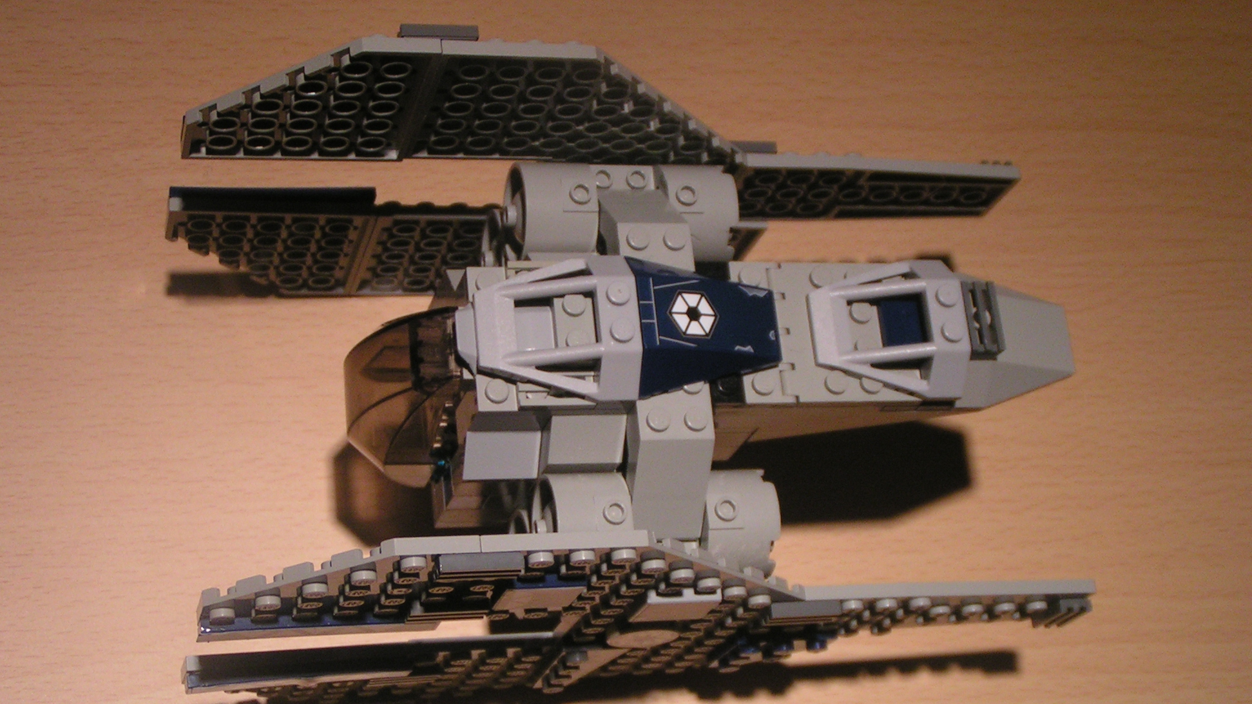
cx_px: 637
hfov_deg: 33.8
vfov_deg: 19.4
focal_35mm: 62
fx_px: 2058
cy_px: 352
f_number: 3.2
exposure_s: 1/60
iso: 100
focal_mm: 8.3
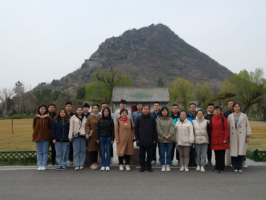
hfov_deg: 54.0
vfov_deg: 41.8
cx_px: 133
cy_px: 100
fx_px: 261
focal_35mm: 34
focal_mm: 42.5
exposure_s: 1/1100
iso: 800
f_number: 7.1
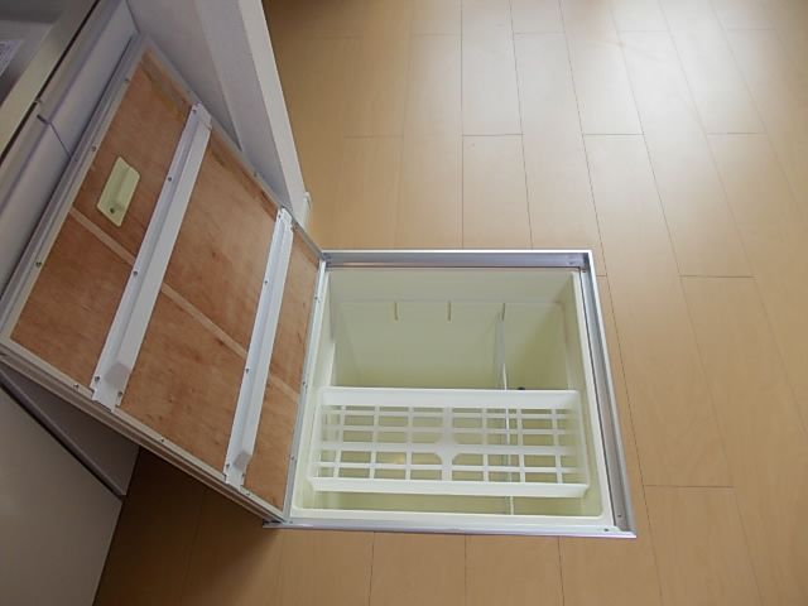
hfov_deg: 63.4
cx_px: 404
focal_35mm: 28
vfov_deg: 49.7
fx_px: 654
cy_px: 303
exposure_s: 1/50
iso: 80
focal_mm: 4
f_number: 2.7
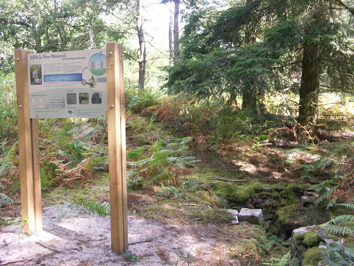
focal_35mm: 36
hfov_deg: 51.4
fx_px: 368
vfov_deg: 39.7
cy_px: 133
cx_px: 177
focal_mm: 9.41
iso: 64
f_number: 2.8
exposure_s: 1/60
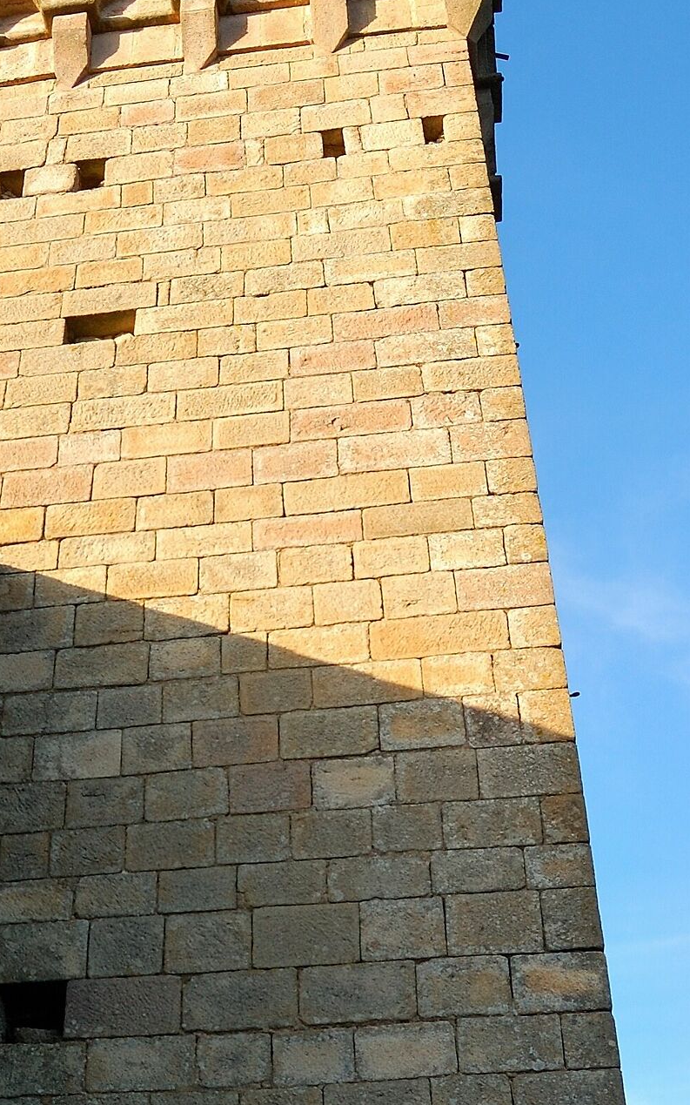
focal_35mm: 52
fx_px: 1565
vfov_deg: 38.1
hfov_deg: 24.6
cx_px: 176
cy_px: 792
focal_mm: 18
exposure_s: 1/80
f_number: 8
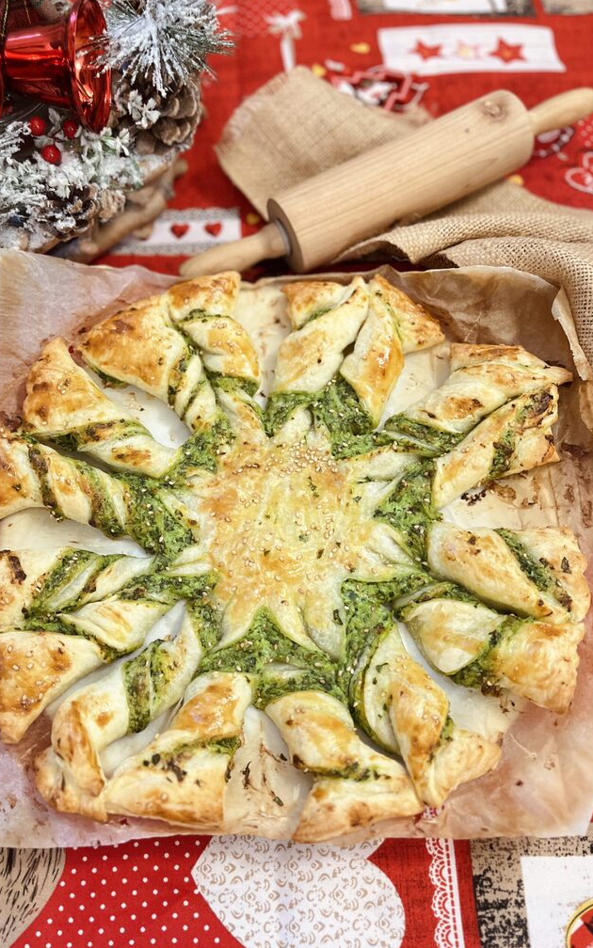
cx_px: 273
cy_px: 470
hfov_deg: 44.5
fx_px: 724
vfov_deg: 66.5
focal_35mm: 28
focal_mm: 5.1
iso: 250
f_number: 1.6
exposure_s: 1/50
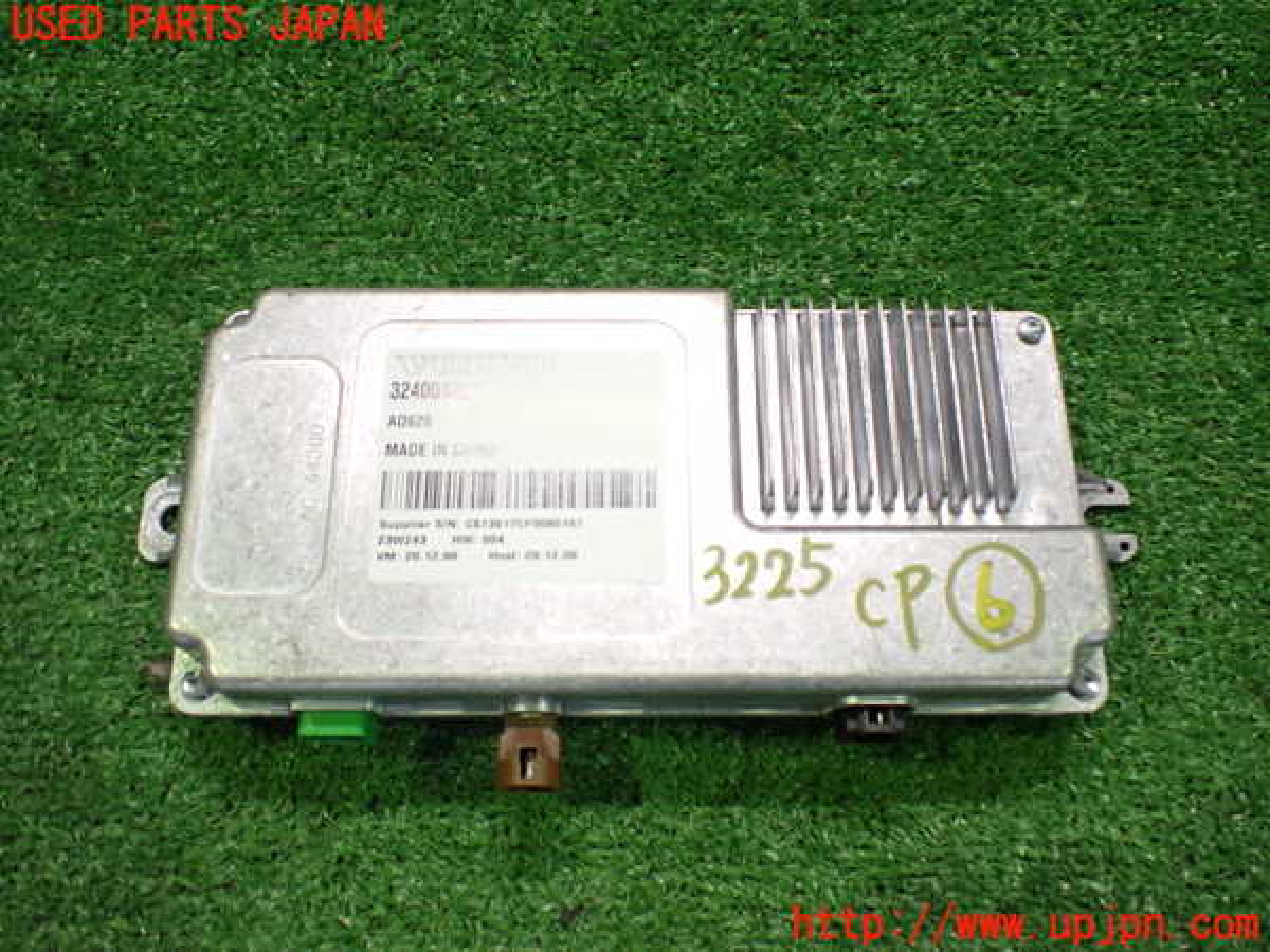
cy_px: 476
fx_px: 1101
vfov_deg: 46.8
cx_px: 635
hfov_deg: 60.0
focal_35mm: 30
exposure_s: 1/125
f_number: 2.3
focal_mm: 5.4
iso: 800
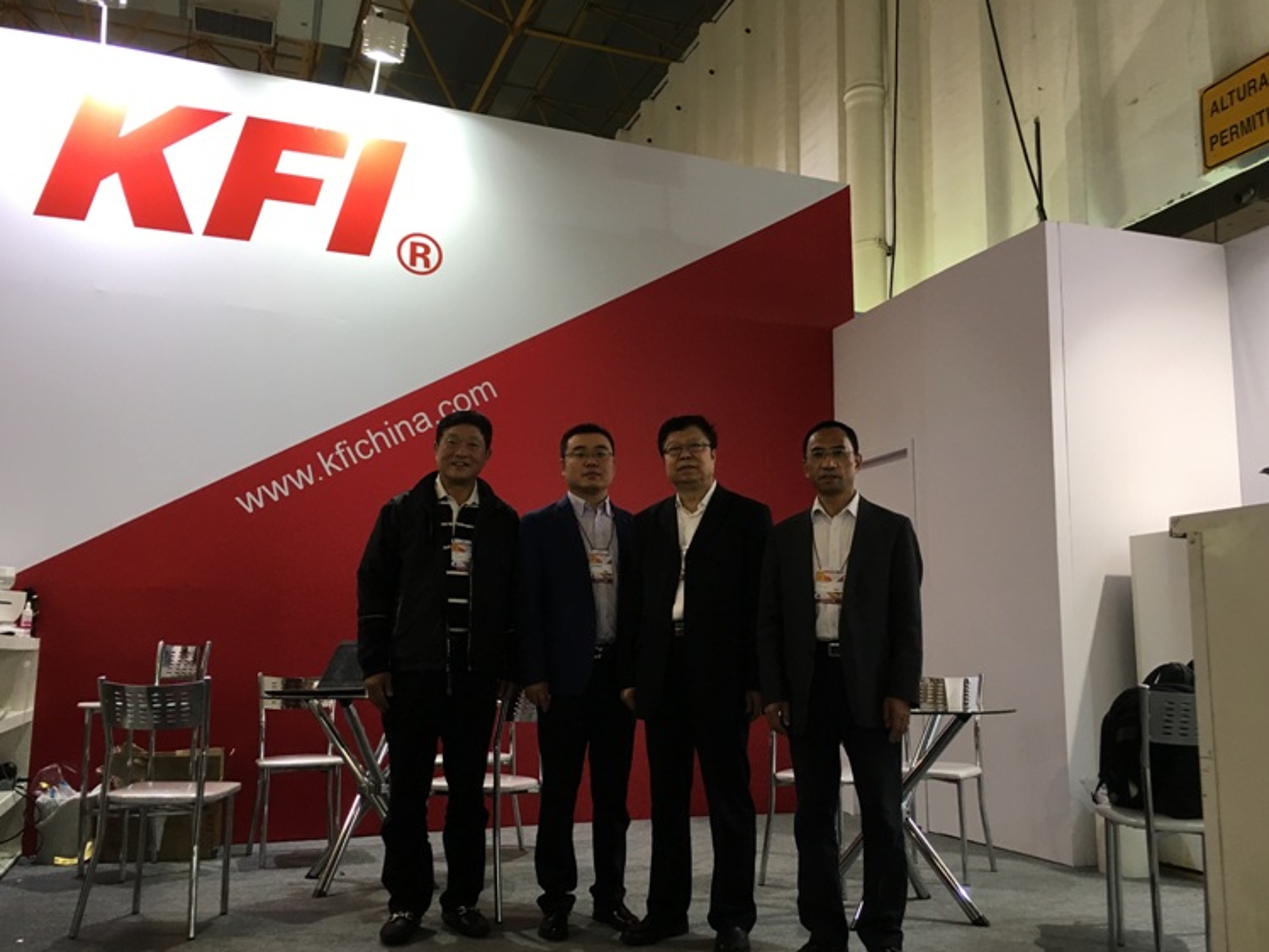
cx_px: 665
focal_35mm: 31
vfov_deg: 45.4
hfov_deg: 58.3
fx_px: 1136
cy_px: 492
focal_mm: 4.15
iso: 40
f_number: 2.2
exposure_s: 1/30
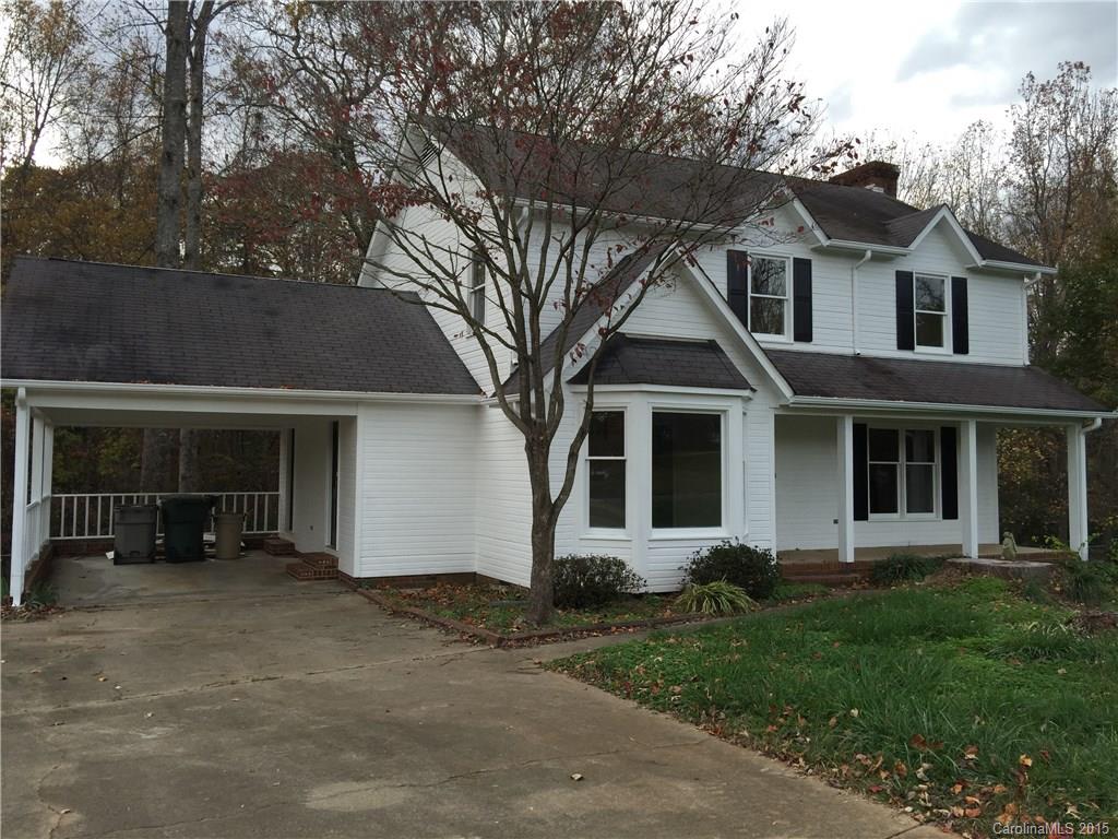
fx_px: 937
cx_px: 559
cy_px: 420
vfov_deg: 48.2
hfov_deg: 61.7
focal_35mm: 29
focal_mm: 4.15
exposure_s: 1/347
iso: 32
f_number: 2.2
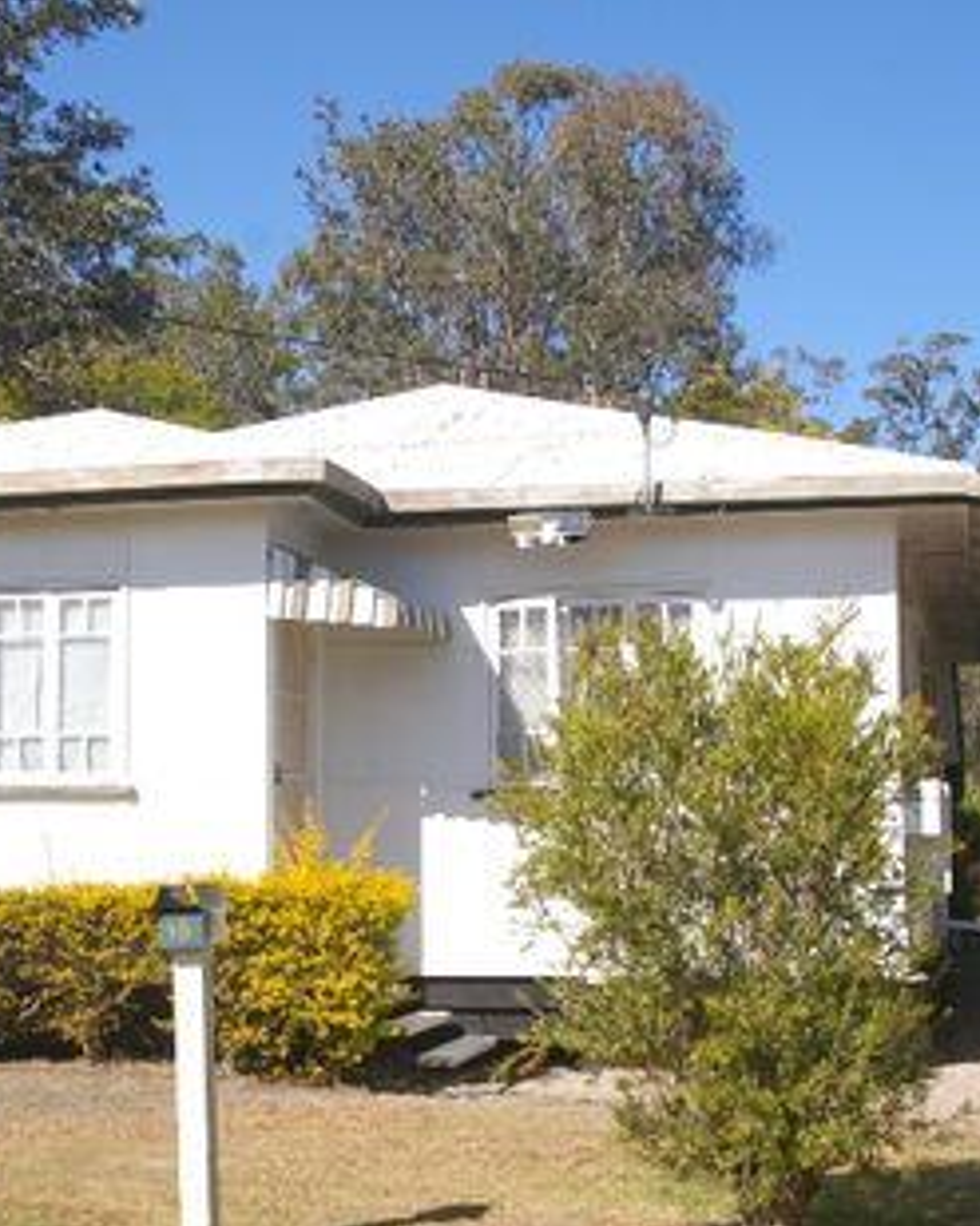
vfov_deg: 24.8
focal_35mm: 77
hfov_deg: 19.9
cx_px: 432
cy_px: 617
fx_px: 2793
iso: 200
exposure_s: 1/350
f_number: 9.5
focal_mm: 36
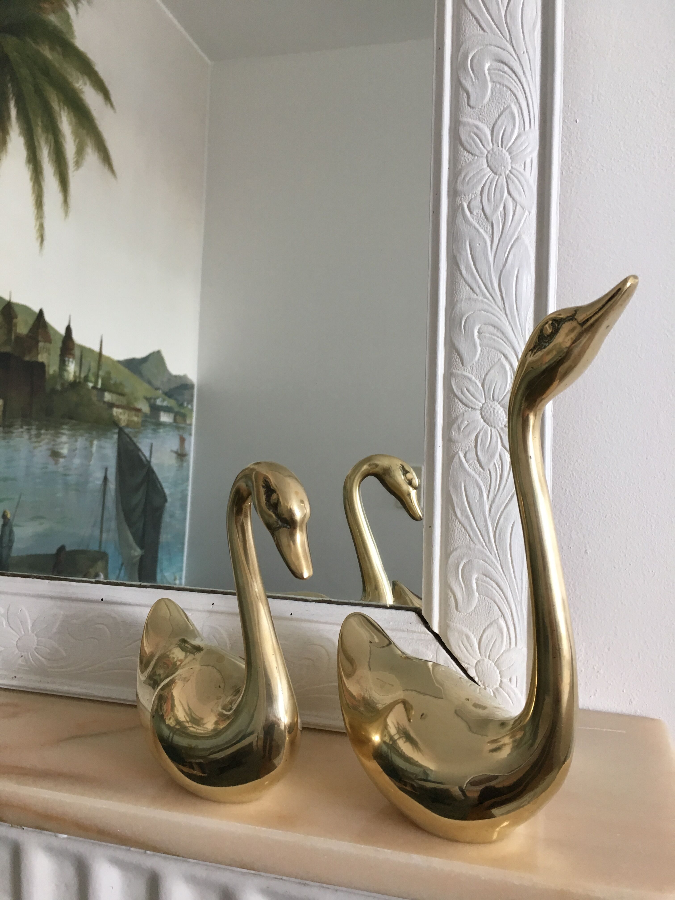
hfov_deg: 48.2
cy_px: 450
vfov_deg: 61.7
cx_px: 338
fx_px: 754
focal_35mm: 29
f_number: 2.2
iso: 100
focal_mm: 4.15
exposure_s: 1/33
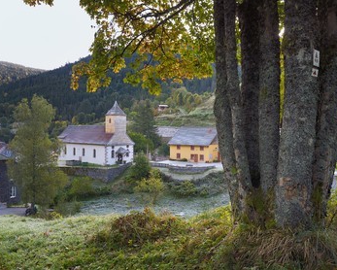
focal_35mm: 33
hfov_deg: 54.2
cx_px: 160
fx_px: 329
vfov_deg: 44.6
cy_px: 135
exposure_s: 1/50
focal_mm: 29
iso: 200
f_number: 8
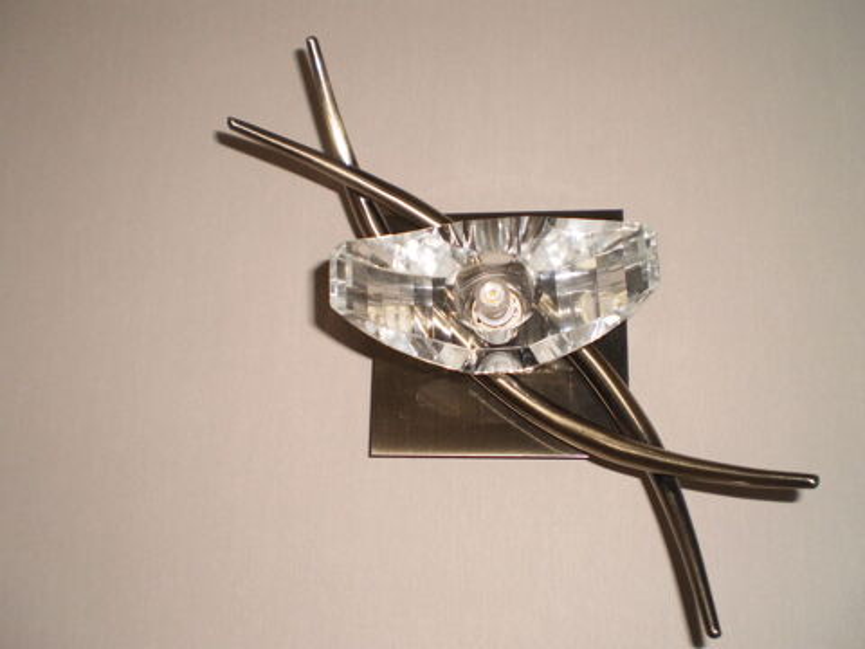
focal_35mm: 36
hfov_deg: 51.4
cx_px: 432
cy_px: 324
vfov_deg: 39.7
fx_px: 900
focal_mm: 6.3
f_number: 3.1
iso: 125
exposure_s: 1/30
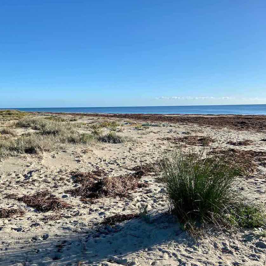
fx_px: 287
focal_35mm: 33
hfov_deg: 49.7
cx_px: 119
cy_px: 132
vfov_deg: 49.7
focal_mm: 4.25
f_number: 1.8
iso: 32
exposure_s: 1/2967
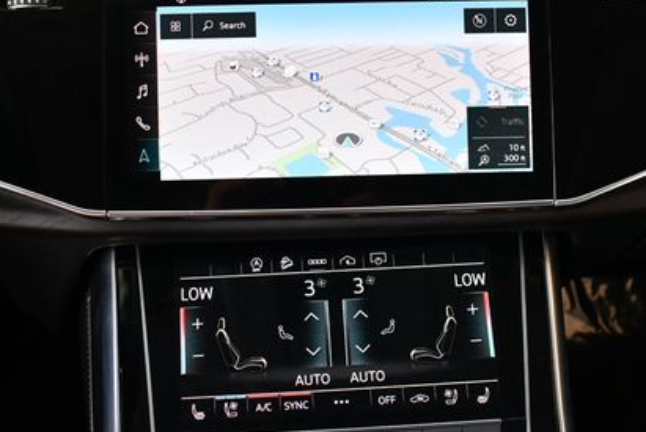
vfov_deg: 24.2
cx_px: 332
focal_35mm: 56
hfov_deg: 35.6
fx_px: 1006
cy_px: 207
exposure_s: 1/250
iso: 720
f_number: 3.5
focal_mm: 18
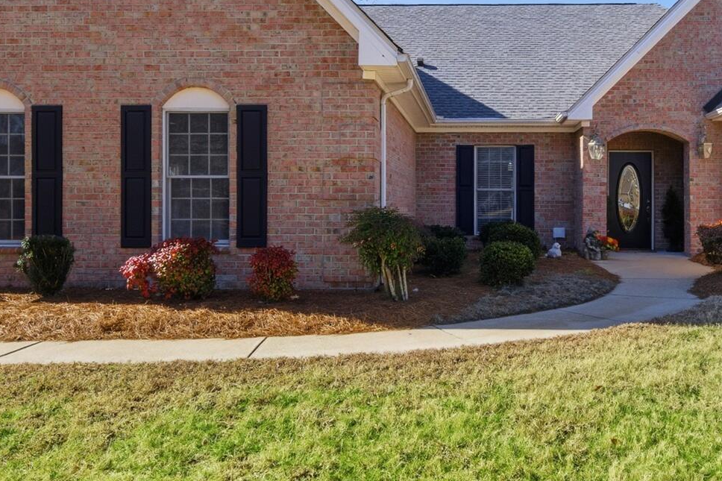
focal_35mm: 31
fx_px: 622
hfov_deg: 59.3
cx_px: 462
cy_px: 195
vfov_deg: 42.1
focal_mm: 12
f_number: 8
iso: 250
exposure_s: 1/2500
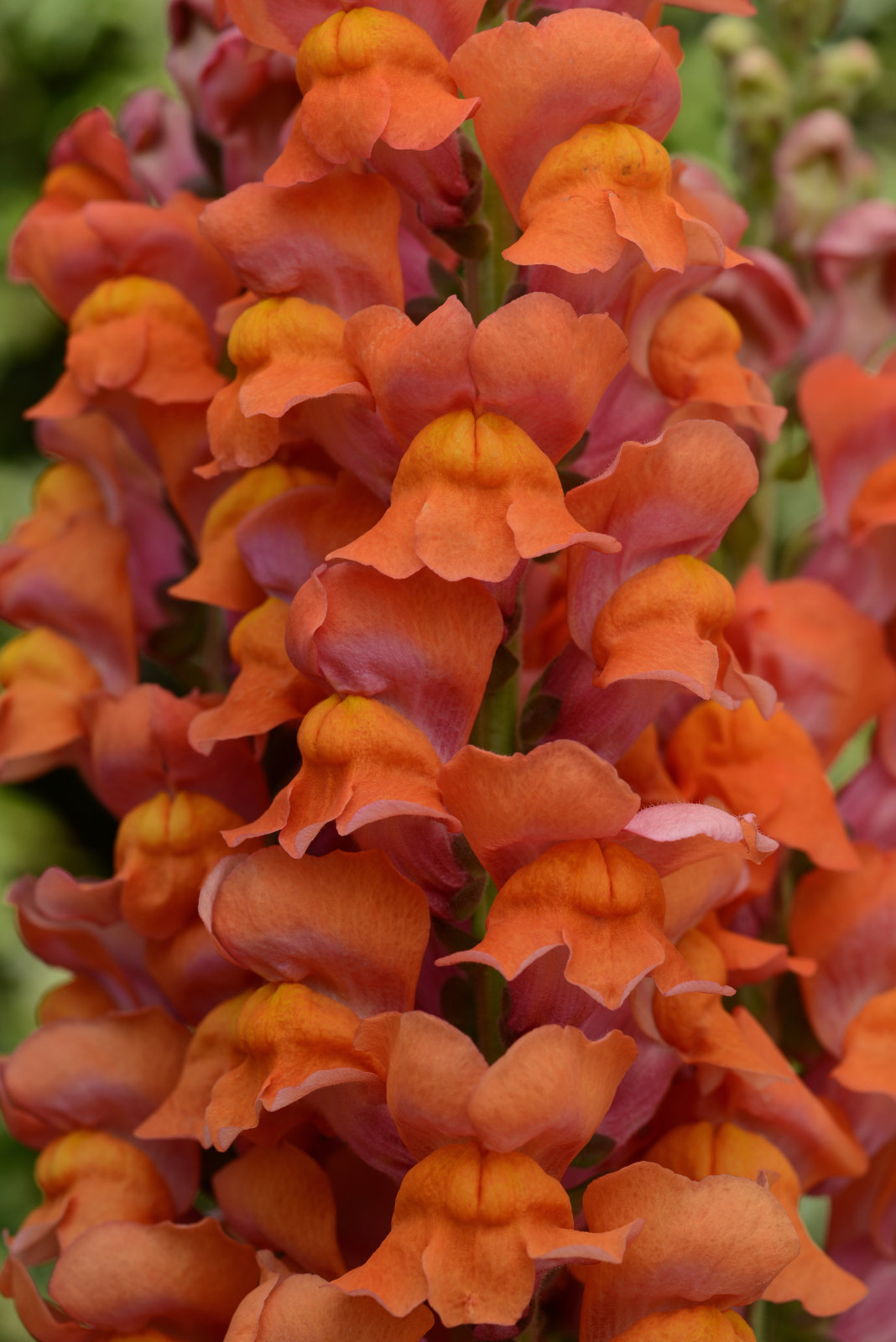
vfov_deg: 19.4
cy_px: 671
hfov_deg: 13.1
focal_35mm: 105
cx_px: 448
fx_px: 3916
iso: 200
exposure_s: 1/250
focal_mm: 105
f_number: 11
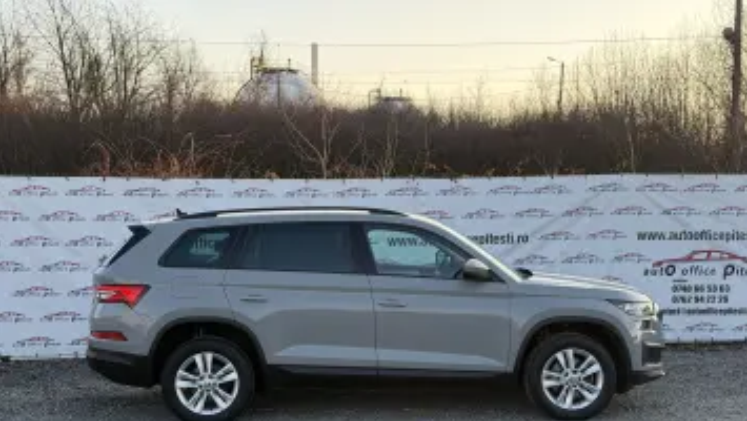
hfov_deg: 39.2
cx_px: 375
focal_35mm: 53
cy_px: 280
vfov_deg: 22.6
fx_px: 1050
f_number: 1.78
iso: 100
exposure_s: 1/810
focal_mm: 6.76
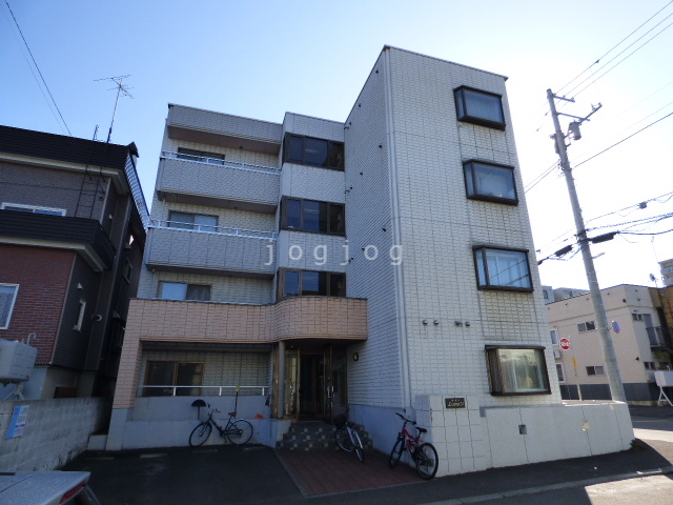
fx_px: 389
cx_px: 336
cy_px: 252
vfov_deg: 66.0
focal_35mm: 20
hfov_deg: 81.7
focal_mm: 3.58
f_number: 2.8
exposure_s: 1/1000
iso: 160
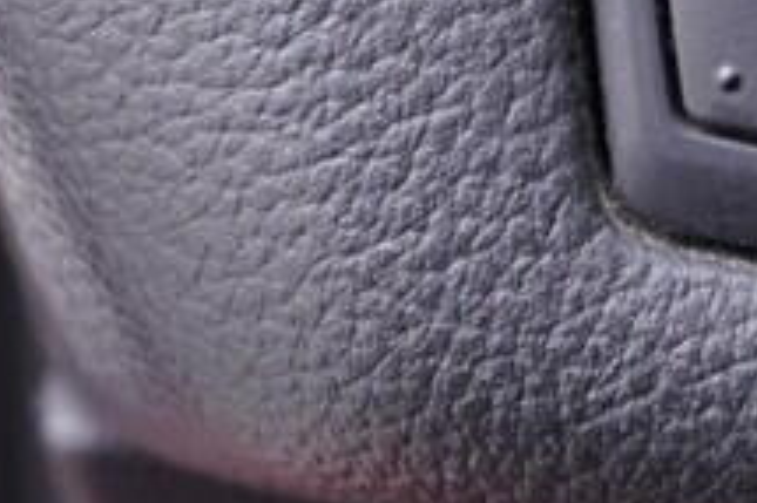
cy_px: -383
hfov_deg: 8.3
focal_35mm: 241
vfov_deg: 5.6
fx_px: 5064
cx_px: 1303
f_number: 2.8
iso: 400
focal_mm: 24
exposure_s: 1/40
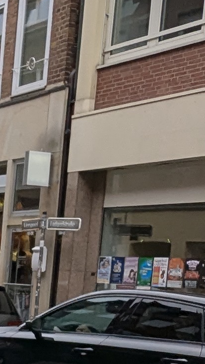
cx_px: -222
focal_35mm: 97
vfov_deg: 21.1
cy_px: 380
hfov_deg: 11.2
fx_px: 937
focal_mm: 2.35
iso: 52
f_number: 2.2
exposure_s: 1/332
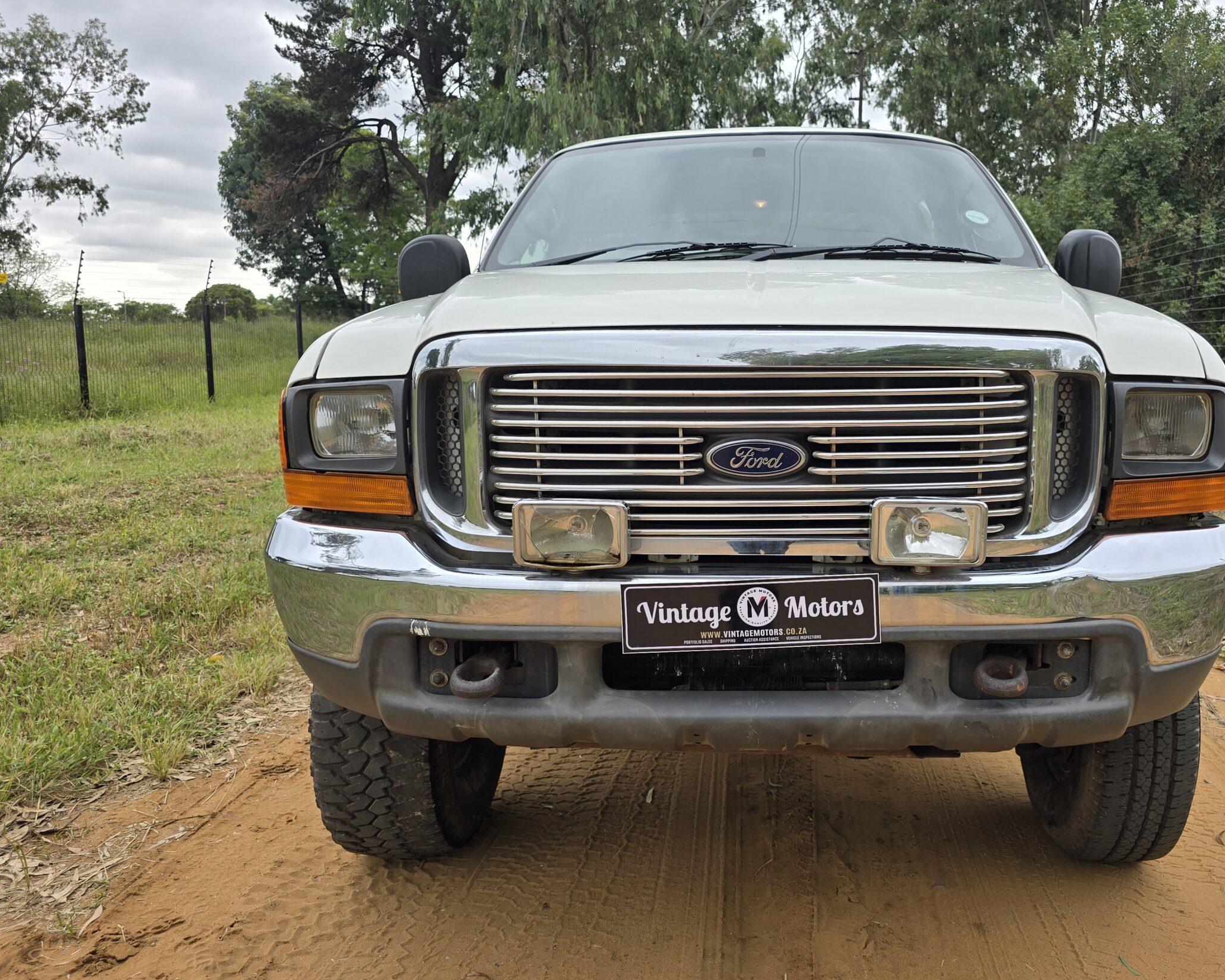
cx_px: 758
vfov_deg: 51.5
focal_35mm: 28
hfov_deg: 61.5
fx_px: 1015
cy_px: 486
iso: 12
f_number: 1.7
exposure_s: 1/230
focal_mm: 6.3
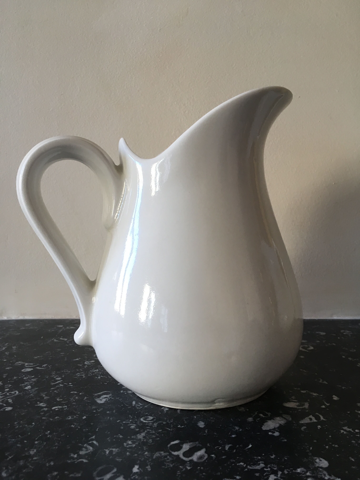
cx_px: 180
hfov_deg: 48.2
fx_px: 402
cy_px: 240
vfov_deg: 61.7
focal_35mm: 29
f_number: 2.2
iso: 50
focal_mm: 4.15
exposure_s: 1/33
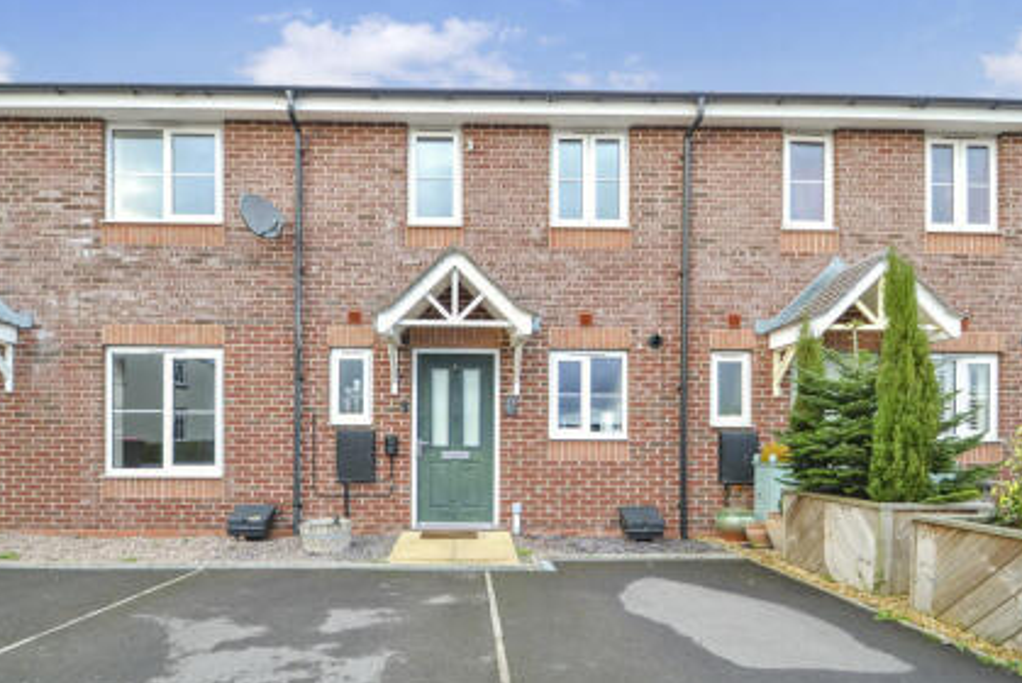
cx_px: 501
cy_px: 321
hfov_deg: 93.2
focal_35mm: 17
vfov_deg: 70.5
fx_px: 483
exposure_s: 1/125
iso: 400
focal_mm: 10
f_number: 5.6
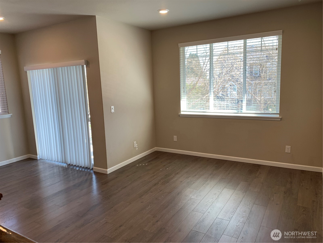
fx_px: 243
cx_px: 162
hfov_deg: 67.3
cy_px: 122
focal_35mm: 26
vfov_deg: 53.1
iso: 64
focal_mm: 4.25
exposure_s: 1/120
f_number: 1.8
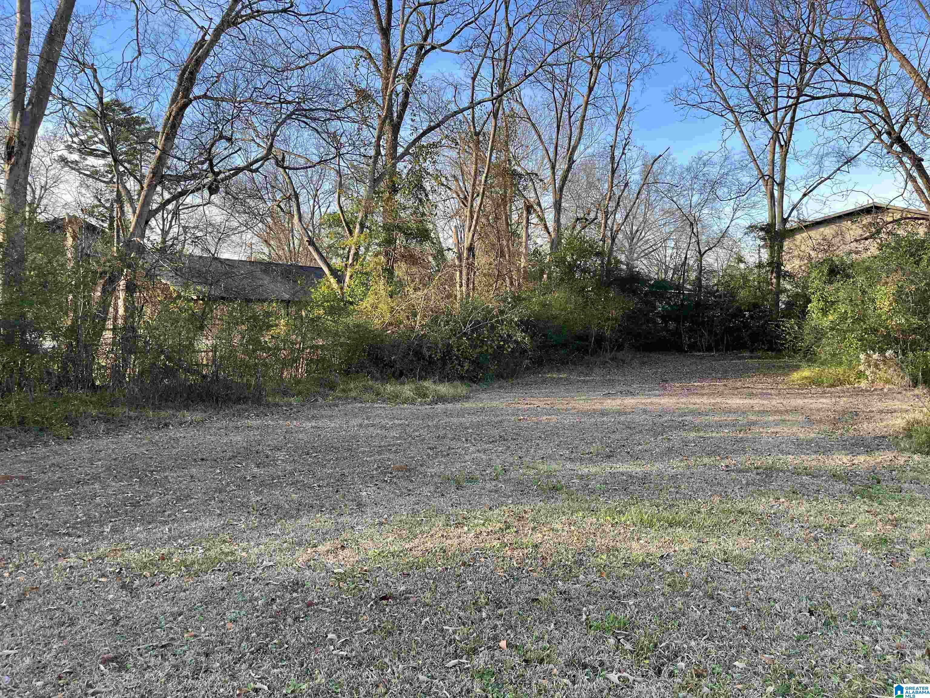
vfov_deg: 53.1
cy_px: 349
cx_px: 465
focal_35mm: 26
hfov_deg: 67.3
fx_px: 699
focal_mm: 5.1
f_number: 1.6
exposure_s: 1/404
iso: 50
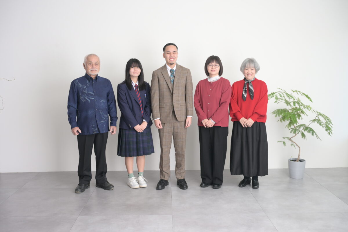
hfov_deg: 49.6
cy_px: 116
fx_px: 377
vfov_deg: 34.2
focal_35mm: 39
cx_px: 174
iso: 500
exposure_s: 1/160
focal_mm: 39
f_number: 7.1
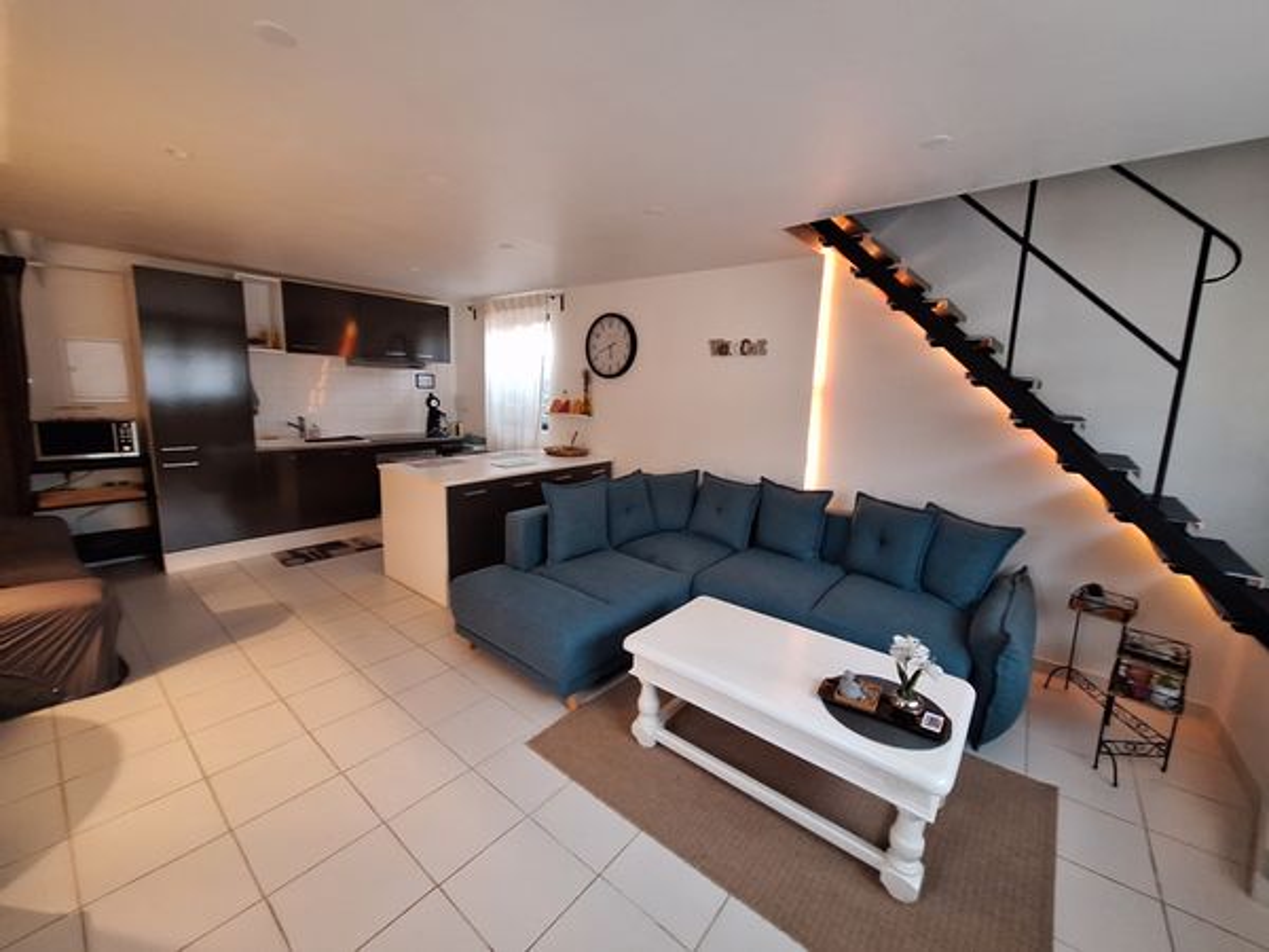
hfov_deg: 106.2
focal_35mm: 13
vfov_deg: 89.9
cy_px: 476
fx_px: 477
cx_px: 634
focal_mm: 1.74
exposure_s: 1/25
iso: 400
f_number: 2.2
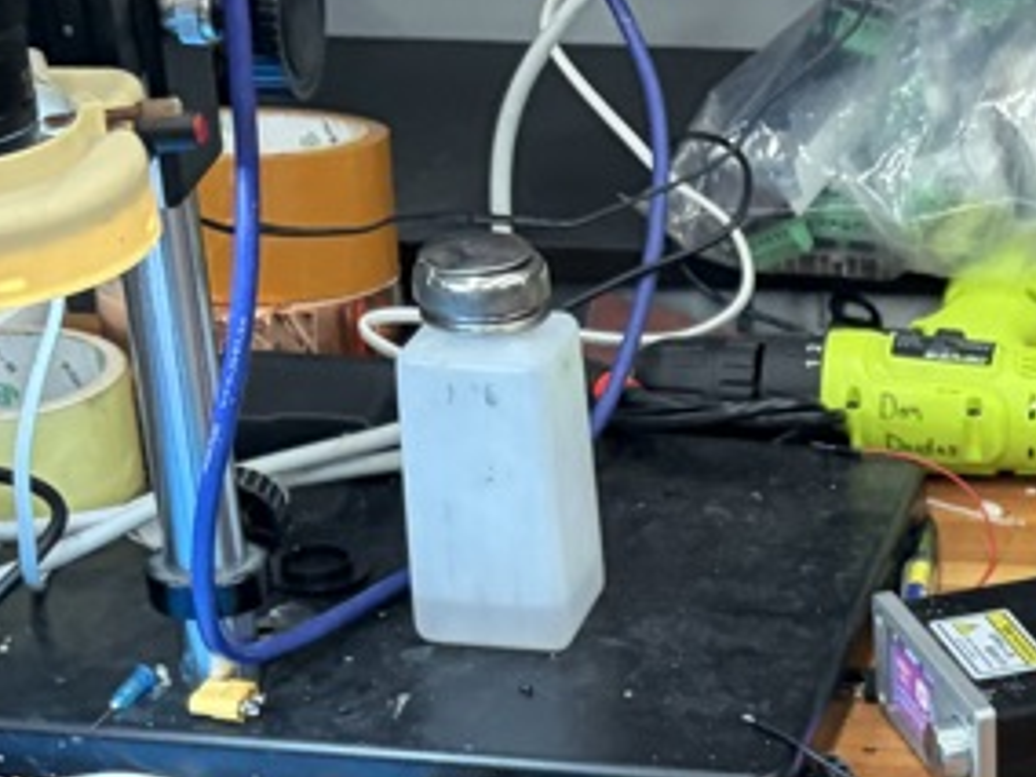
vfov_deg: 13.2
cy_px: 883
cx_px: 1186
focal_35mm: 110
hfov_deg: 17.2
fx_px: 3292
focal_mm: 5.96
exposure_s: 1/49
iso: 250
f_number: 1.6
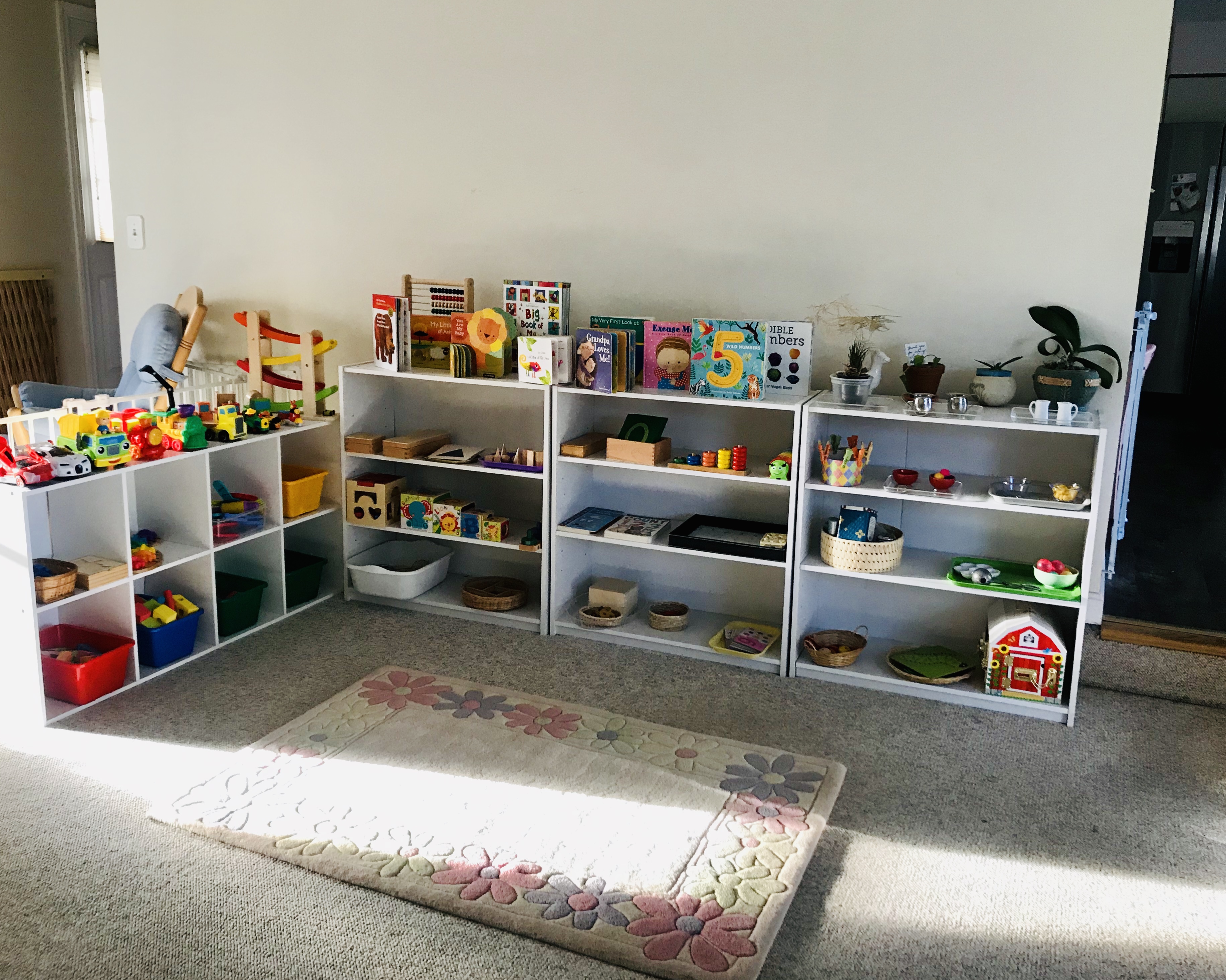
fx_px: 1089
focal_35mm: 30
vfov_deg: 48.5
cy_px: 487
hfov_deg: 58.8
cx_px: 599
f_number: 1.8
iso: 32
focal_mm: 3.99
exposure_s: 1/30
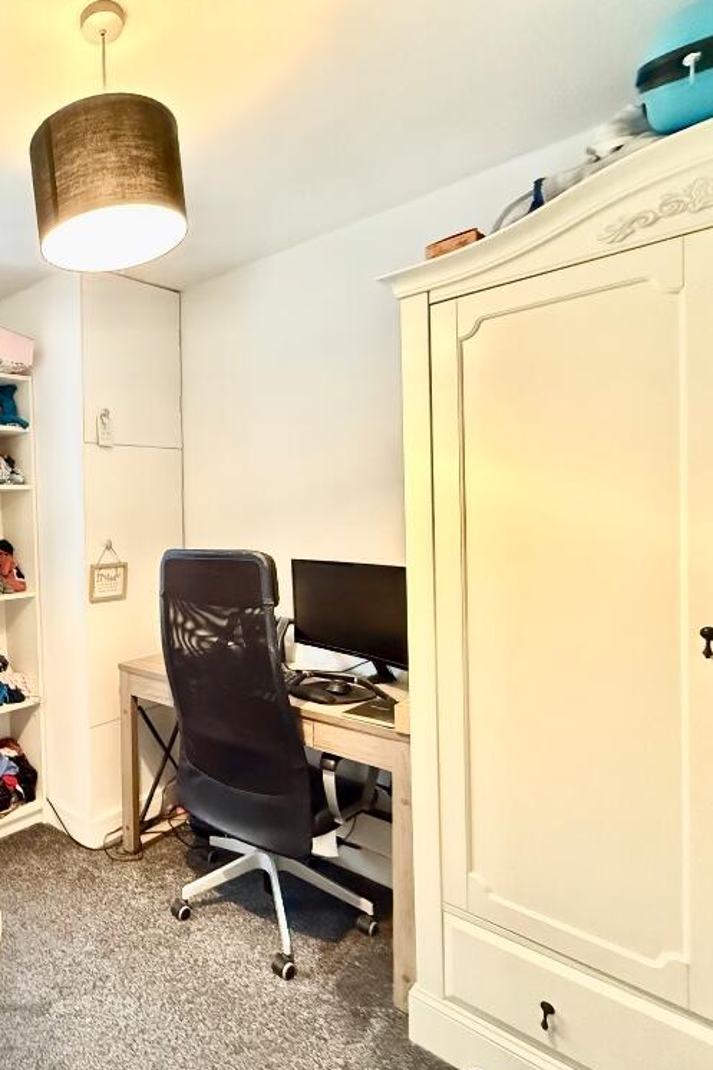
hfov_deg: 54.0
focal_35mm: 20
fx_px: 594
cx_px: 70
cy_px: 534
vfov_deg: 84.0
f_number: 2.2
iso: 1250
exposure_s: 1/50
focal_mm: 2.22
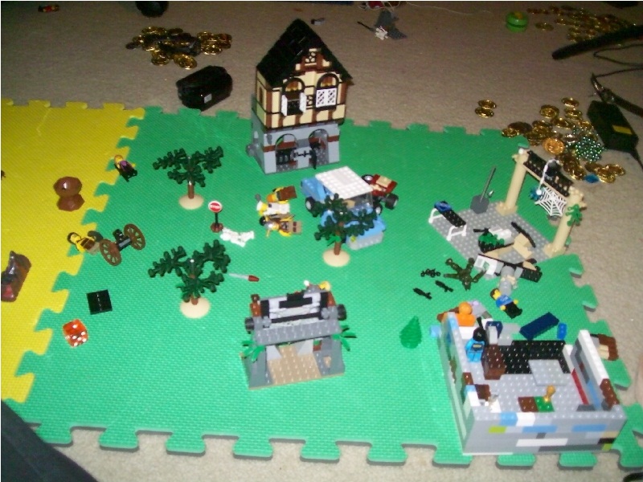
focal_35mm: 36
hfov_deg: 51.4
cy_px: 241
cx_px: 322
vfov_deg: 39.7
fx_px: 669
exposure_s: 1/64
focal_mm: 6
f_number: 2.7
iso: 160
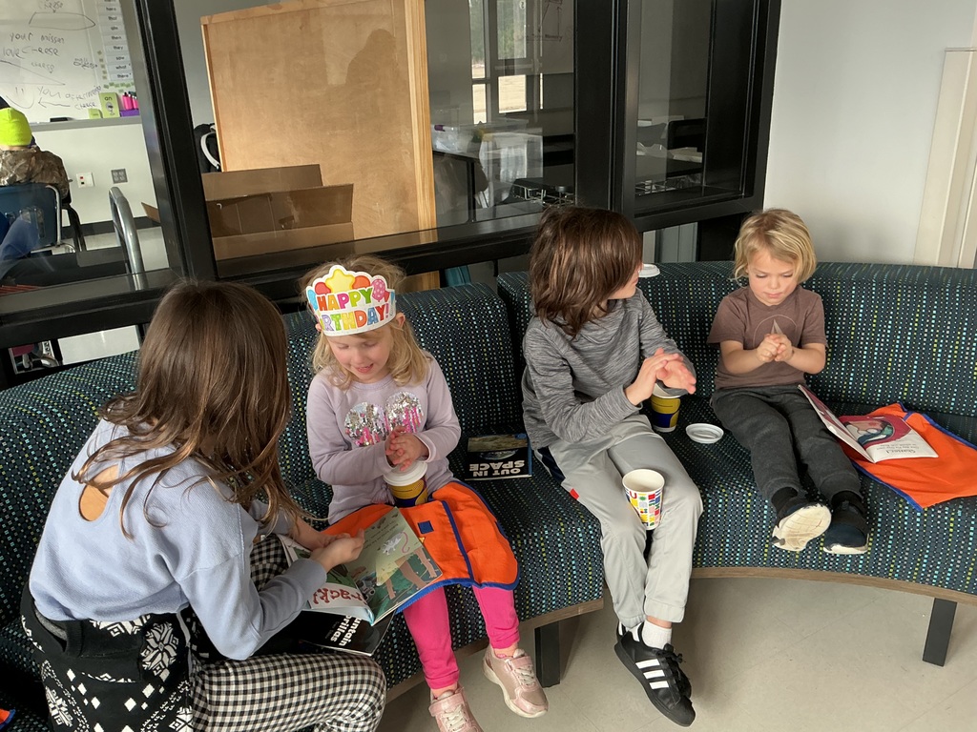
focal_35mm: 29
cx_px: 488
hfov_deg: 61.7
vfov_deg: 48.2
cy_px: 366
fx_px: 818
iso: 50
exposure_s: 1/60
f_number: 1.8
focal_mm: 3
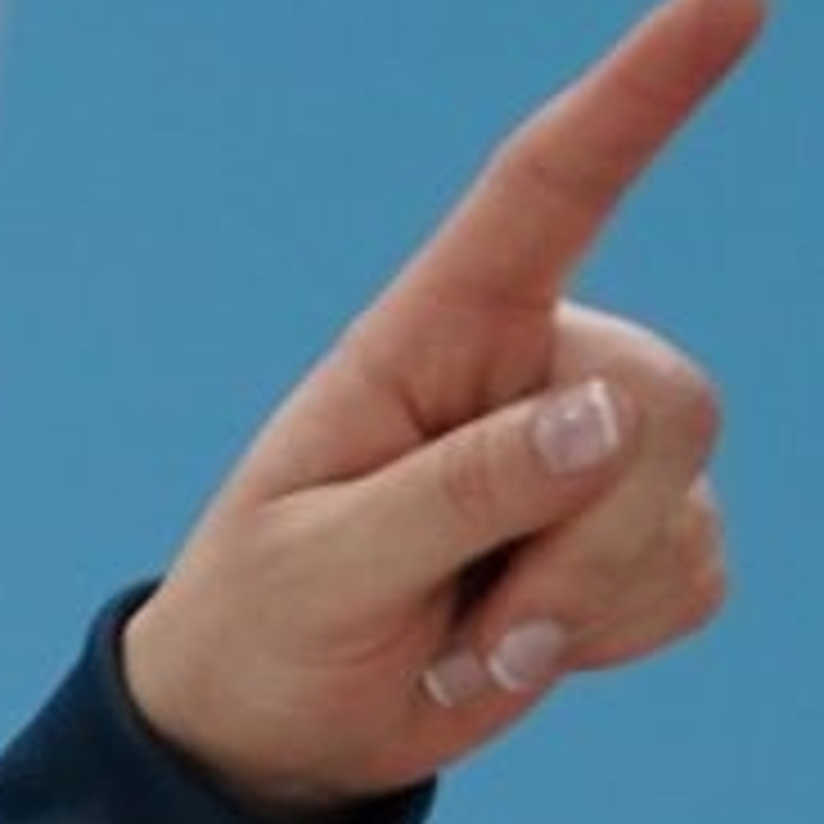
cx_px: -1562
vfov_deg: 1.0
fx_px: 45056
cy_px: 2076
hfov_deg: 1.0
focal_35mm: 1673
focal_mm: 200
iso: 1000
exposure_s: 1/320
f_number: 2.8
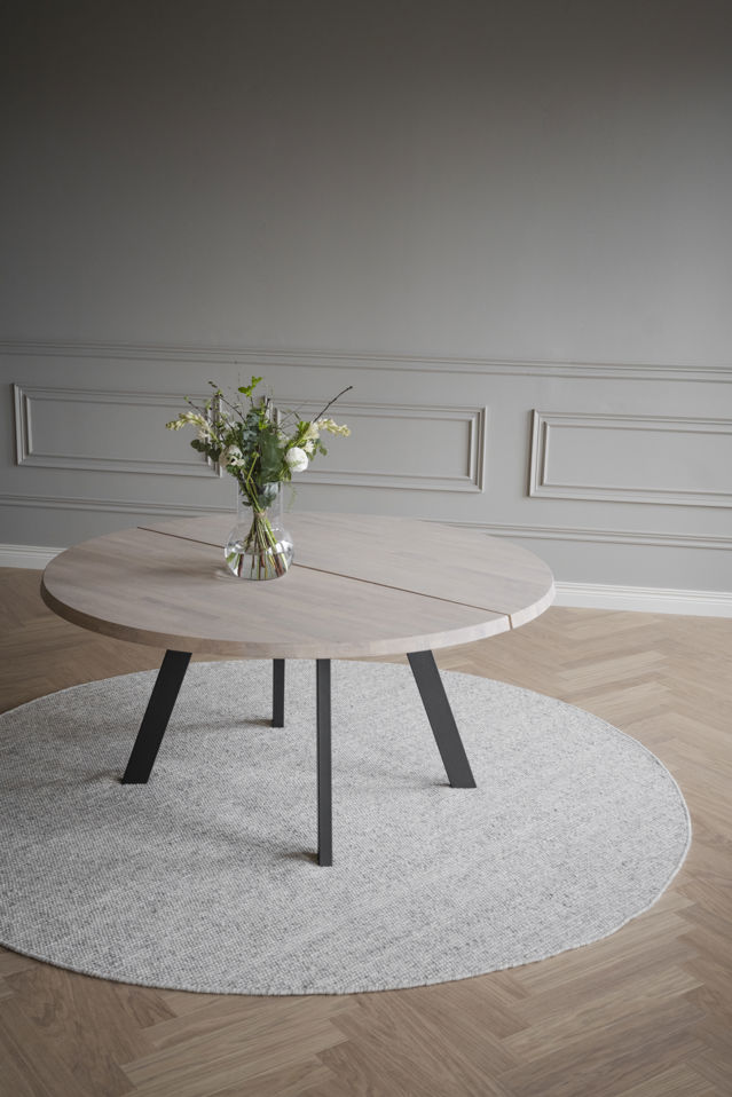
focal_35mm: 41
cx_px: 366
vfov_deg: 47.4
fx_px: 1250
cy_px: 548
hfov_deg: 32.6
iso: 640
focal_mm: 41
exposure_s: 1/125
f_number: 4
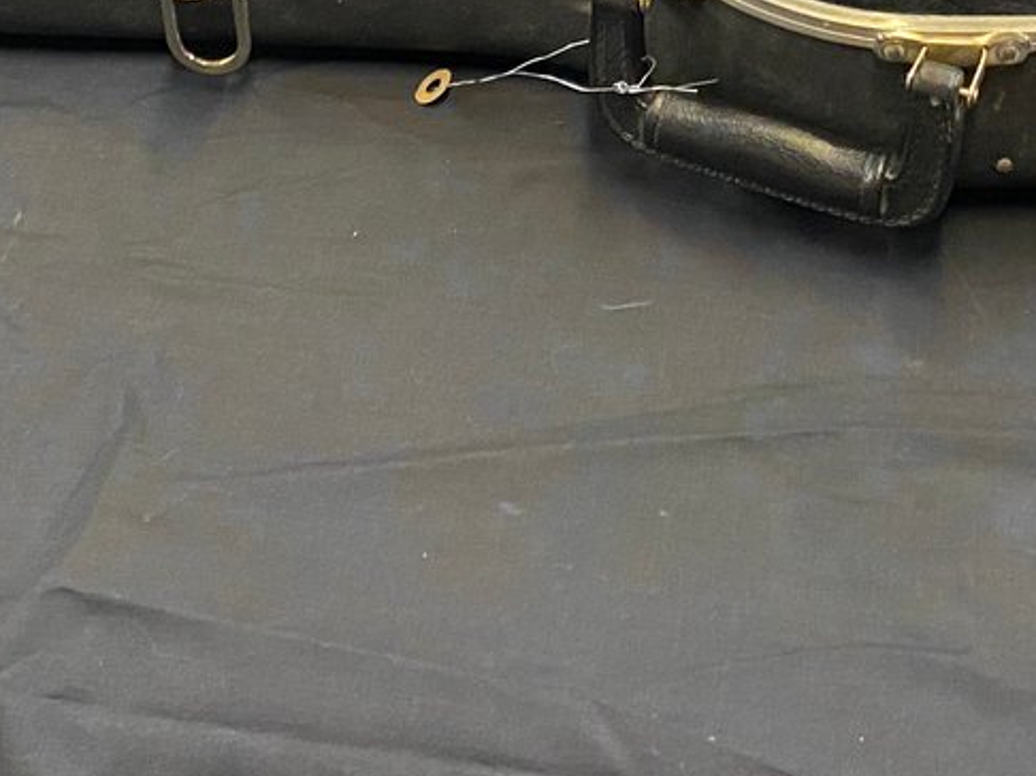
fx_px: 2423
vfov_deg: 16.8
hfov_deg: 24.1
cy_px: -336
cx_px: 636
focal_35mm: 81
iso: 500
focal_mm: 4.25
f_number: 1.8
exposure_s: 1/30
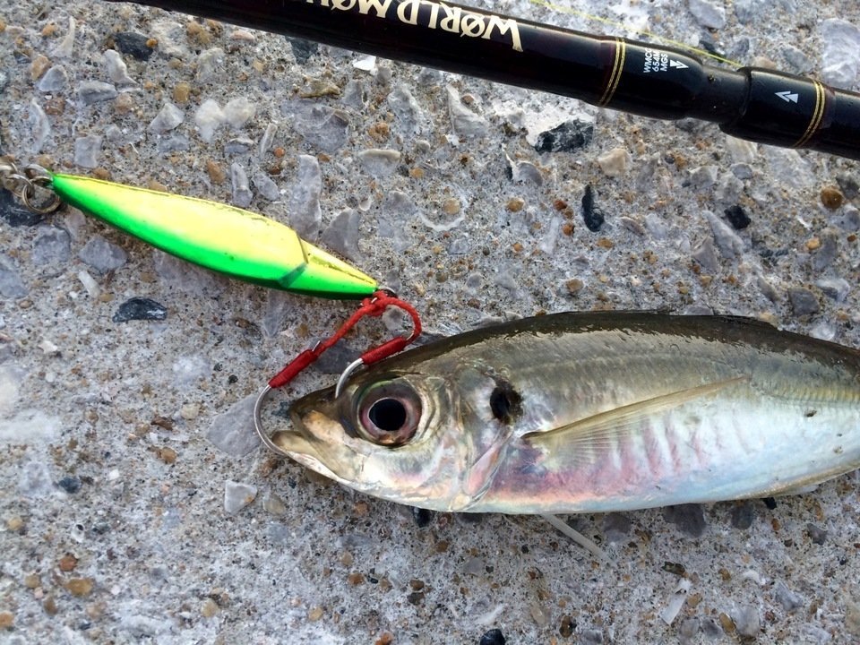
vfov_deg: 48.2
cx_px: 430
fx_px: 720
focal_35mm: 29
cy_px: 322
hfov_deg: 61.7
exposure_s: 1/30
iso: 80
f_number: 2.2
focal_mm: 4.15
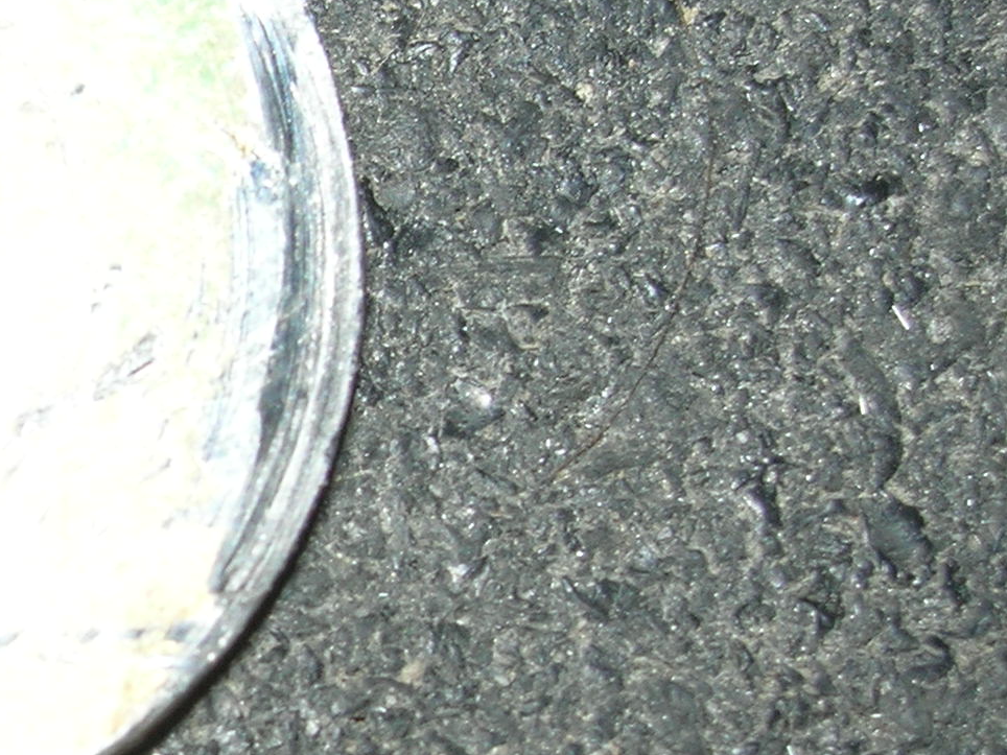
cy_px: 402
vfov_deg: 9.1
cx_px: -261
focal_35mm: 164
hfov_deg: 11.8
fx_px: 4771
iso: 64
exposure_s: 1/60.1
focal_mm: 12.7
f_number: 5.9
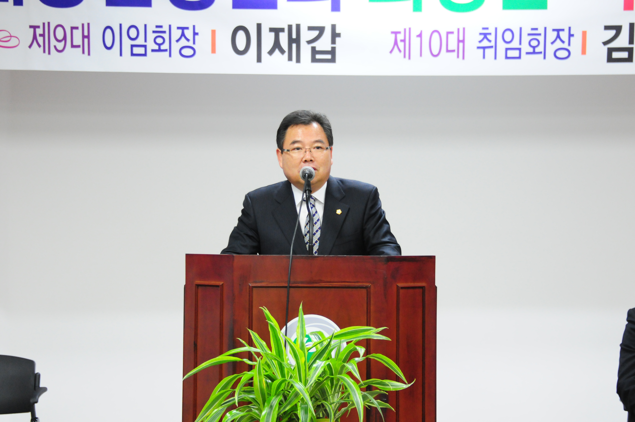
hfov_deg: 15.2
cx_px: 318
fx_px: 2378
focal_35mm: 135
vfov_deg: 10.1
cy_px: 211
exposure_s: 1/40
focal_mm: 90
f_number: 5.3
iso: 1600
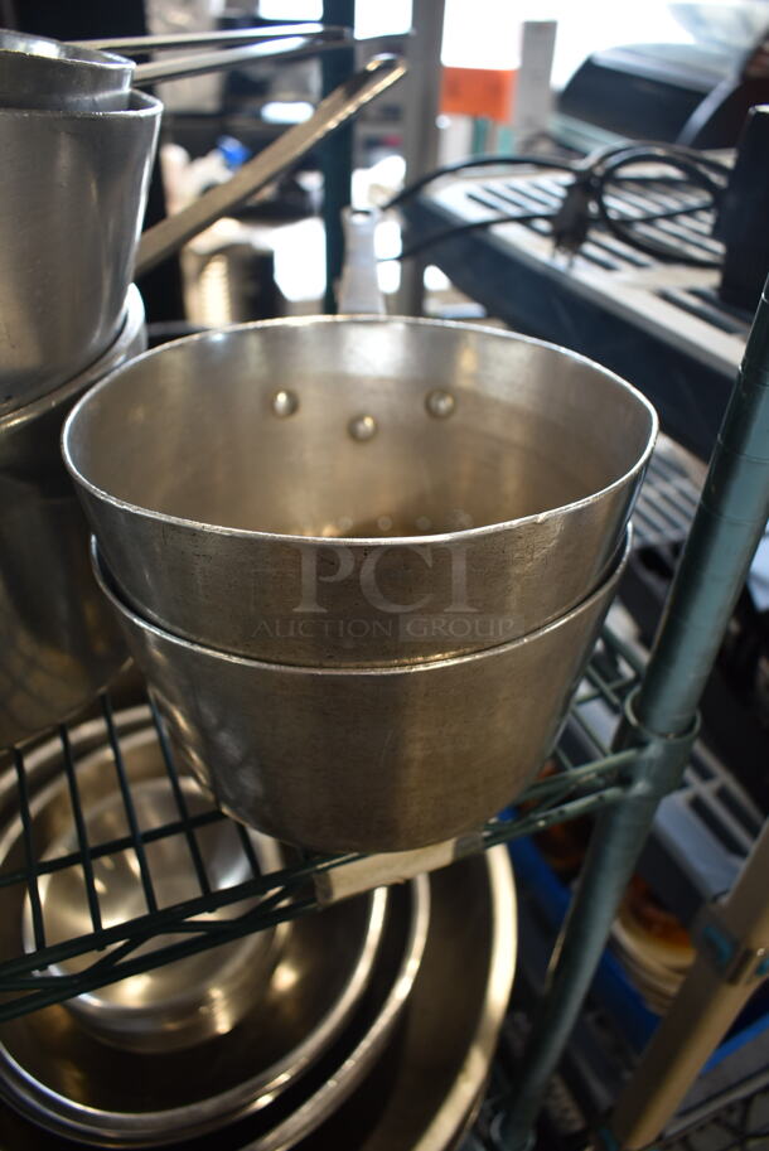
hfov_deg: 48.0
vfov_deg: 67.3
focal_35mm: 27
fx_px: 864
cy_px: 576
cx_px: 384
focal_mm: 18
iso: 280
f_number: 3.5
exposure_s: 1/30
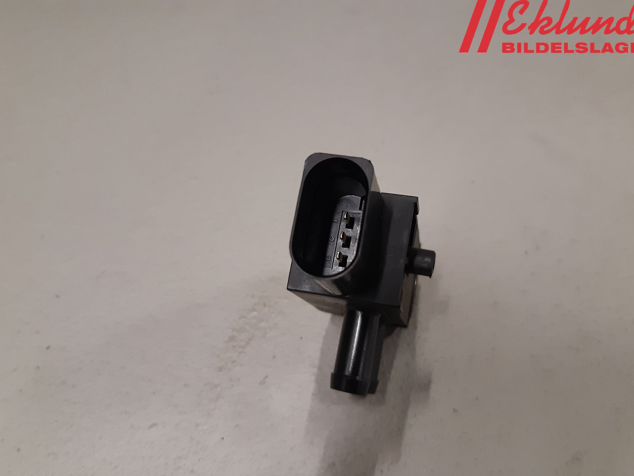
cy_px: 246
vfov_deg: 51.3
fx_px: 495
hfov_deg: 65.3
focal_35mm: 27
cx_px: 327
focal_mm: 3.93
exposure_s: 1/50
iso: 160
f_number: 1.7
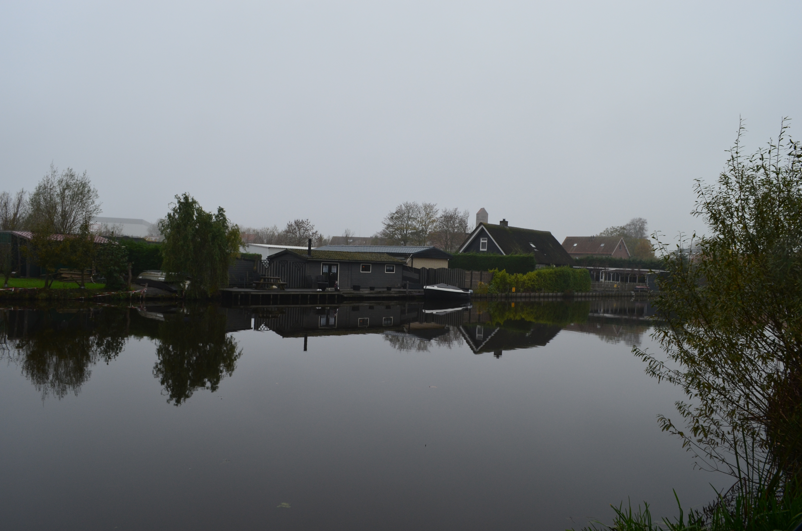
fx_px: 600
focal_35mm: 27
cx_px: 401
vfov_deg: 47.7
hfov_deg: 67.5
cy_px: 266
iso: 400
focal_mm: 18
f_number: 9
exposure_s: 1/40
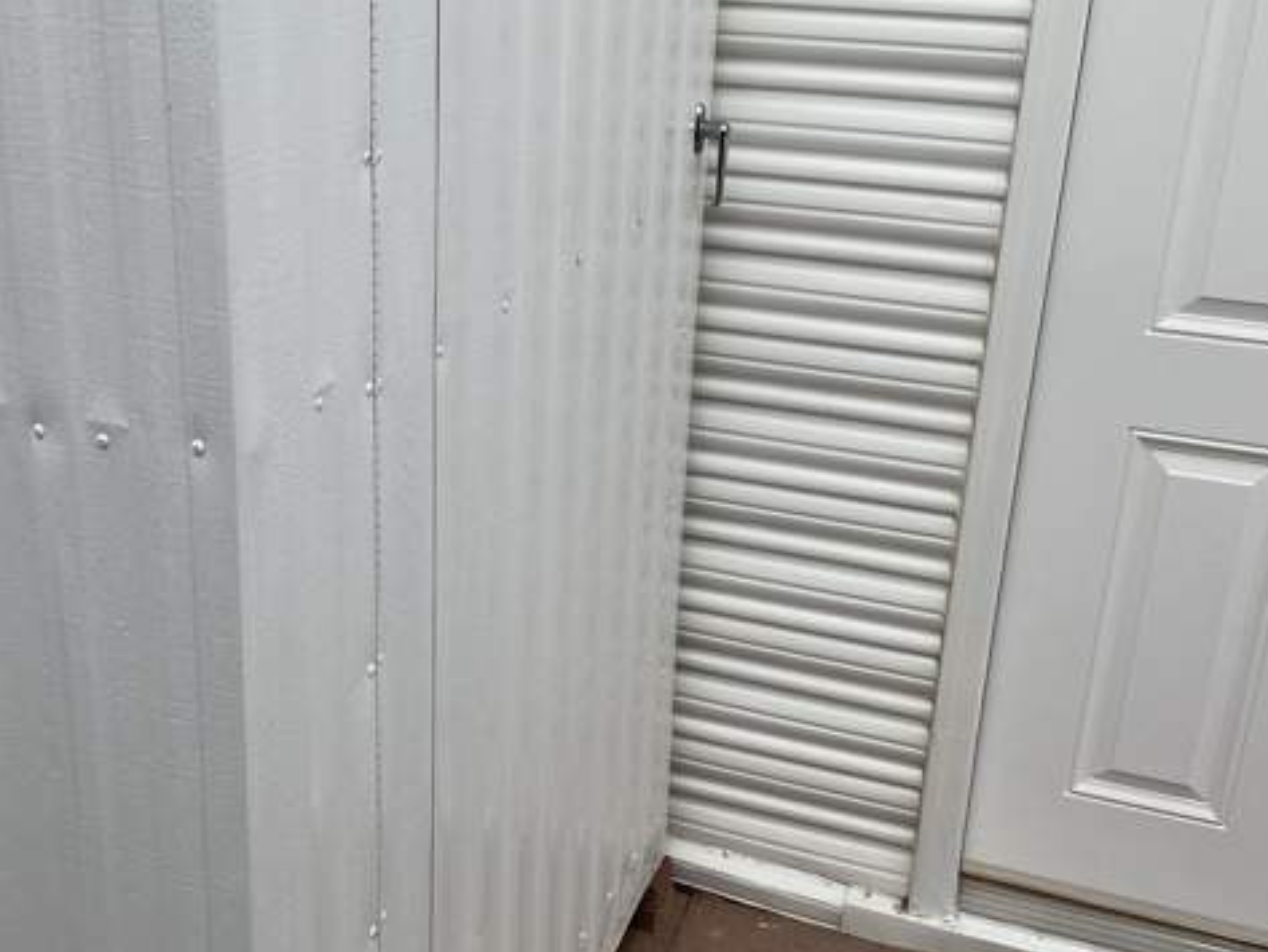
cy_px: 432
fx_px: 1612
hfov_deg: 42.4
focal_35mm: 44
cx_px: 429
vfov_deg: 32.9
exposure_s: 1/957
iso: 32
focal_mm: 4.25
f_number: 1.8
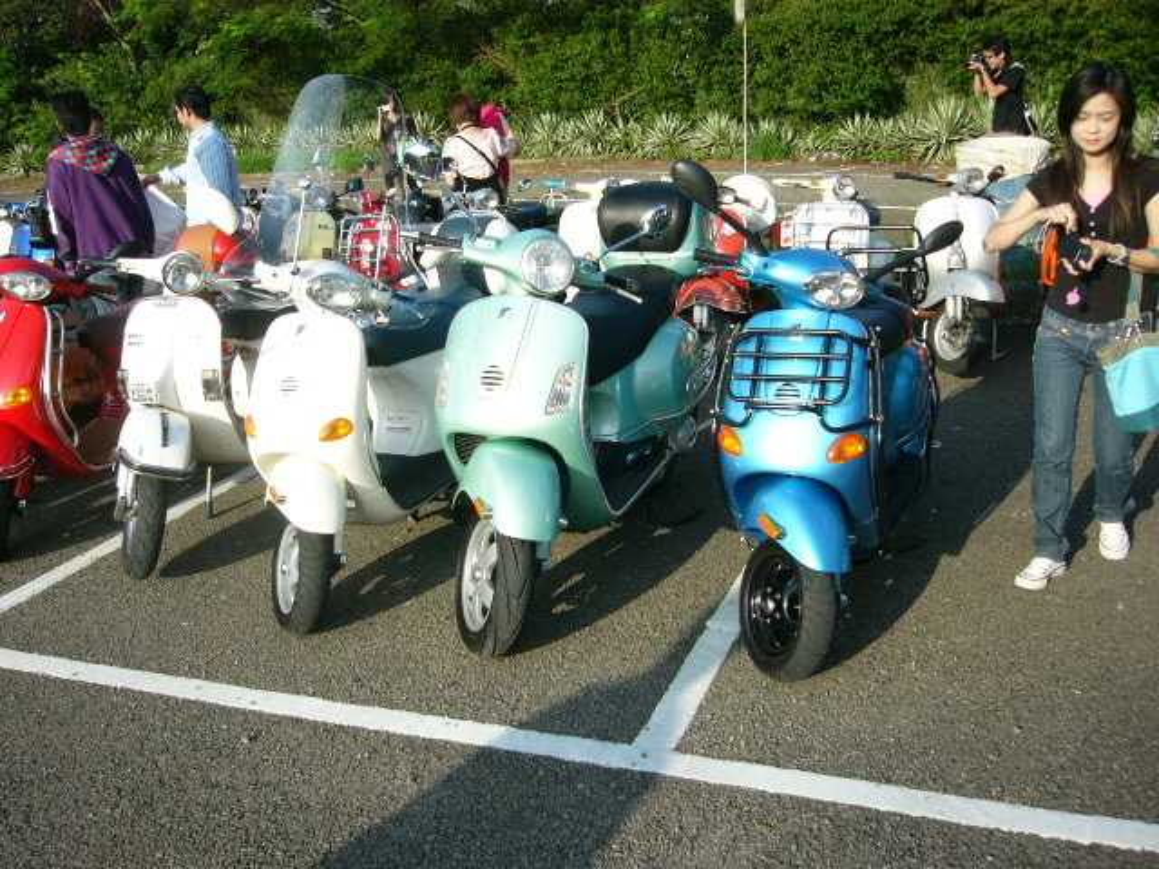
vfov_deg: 40.7
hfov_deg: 52.6
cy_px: 434
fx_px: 1172
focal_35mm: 35
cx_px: 580
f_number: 2.8
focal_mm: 5.8
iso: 50
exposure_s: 1/500
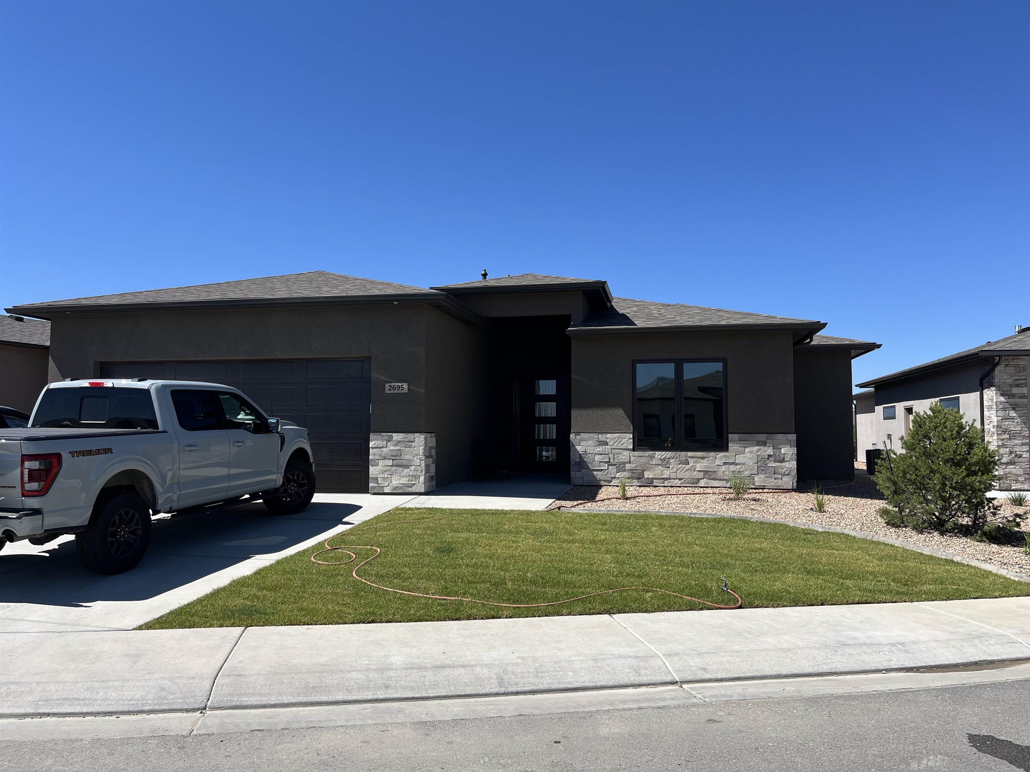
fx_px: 774
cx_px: 515
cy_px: 386
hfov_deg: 67.3
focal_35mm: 26
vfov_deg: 53.1
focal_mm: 5.1
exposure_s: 1/3521
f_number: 1.6
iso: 50
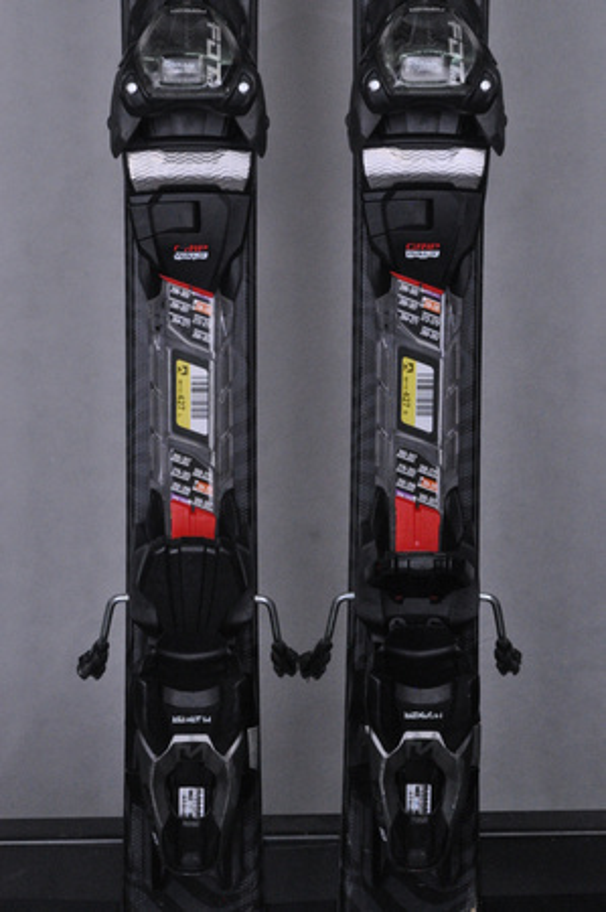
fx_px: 2847
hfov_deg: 12.2
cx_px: 303
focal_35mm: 112
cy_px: 456
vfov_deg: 18.2
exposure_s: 1/125
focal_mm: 75
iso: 3200
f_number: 11
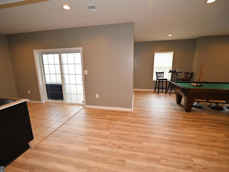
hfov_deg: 94.5
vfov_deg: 78.1
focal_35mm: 16
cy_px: 85
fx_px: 106
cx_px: 111
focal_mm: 14
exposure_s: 1/80
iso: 400
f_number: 4
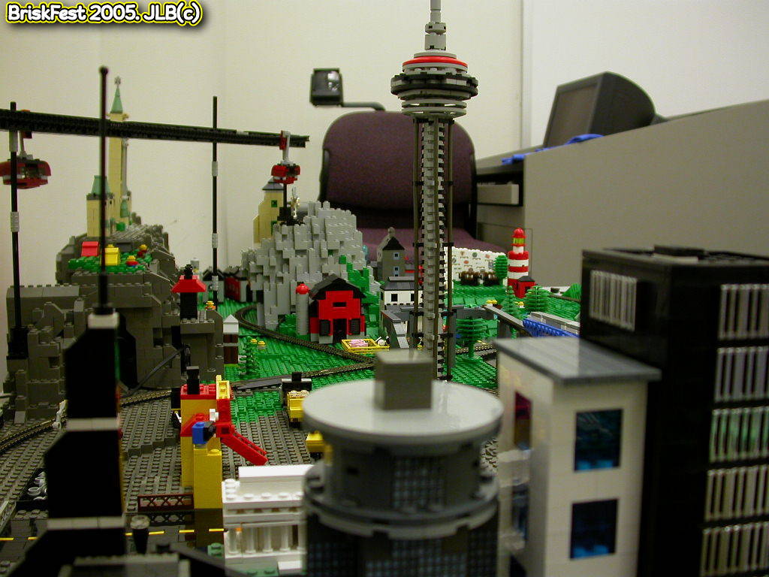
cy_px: 288
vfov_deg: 37.7
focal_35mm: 38
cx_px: 384
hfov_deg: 49.0
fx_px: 844
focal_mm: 7.85
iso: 100
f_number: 2.6
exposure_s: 1/11.3
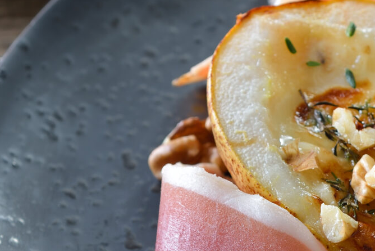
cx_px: 416
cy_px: 222
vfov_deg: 6.0
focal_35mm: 230
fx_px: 2397
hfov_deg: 8.9
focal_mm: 60
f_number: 7.1
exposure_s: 1/160
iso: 100
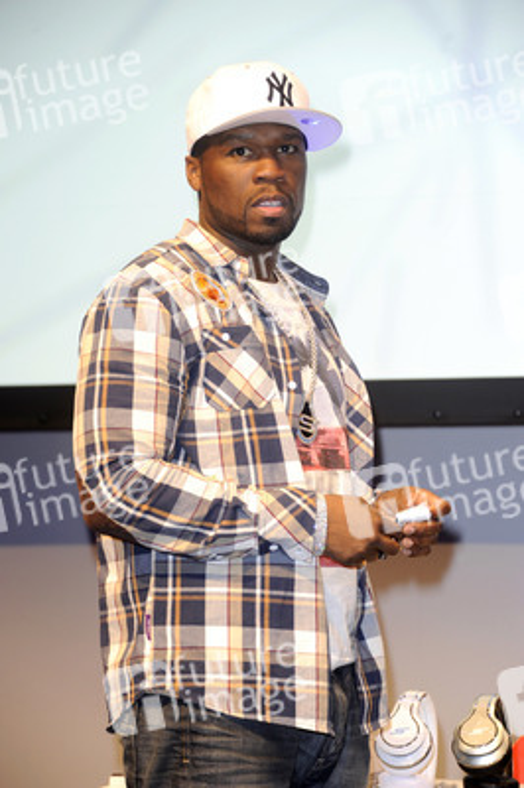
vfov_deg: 16.8
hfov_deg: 11.2
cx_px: 262
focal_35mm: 122
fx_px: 2668
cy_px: 394
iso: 1250
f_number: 5.6
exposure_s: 1/125
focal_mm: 122
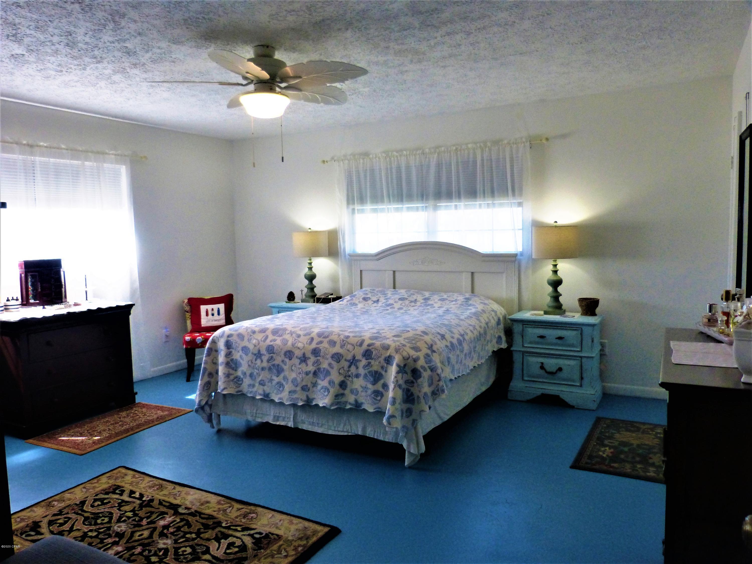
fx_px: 543
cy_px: 282
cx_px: 376
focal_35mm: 25
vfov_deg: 54.9
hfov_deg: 69.4
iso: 400
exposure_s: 1/60
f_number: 2.8
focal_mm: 4.5
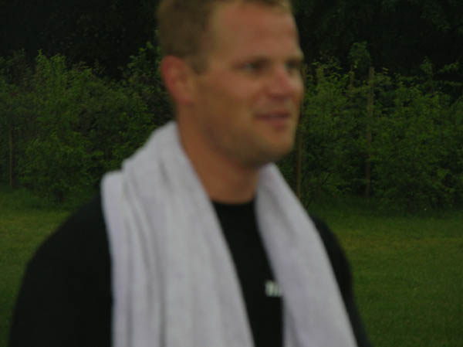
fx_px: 4049
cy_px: 174
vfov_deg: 4.9
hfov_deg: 6.5
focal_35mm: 303
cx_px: 232
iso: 73
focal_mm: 50
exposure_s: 1/253
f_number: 4.4
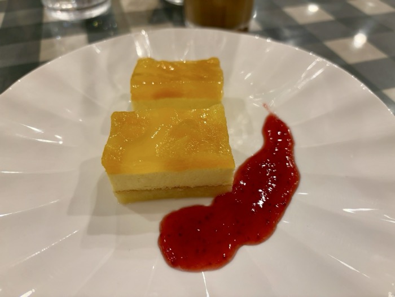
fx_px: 297
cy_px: 148
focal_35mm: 26
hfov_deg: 67.3
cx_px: 198
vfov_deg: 53.1
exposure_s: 1/50
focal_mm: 5.96
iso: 80
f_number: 1.6
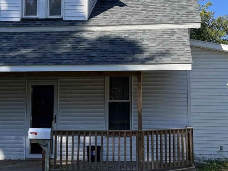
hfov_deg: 32.2
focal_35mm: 60
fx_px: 395
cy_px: 67
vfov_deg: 24.4
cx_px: 128
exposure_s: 1/2457
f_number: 1.5
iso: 50
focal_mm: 5.7
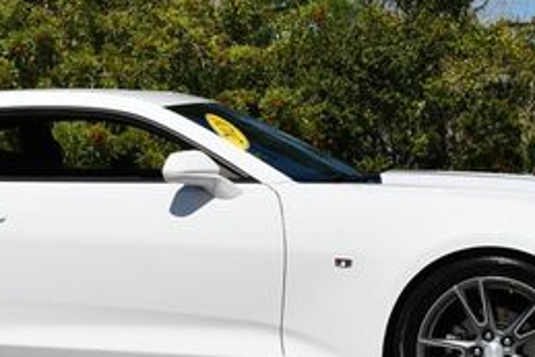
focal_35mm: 158
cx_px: 167
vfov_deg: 8.7
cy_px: 78
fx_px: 2349
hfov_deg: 13.0
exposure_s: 1/400
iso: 100
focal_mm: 32
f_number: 10
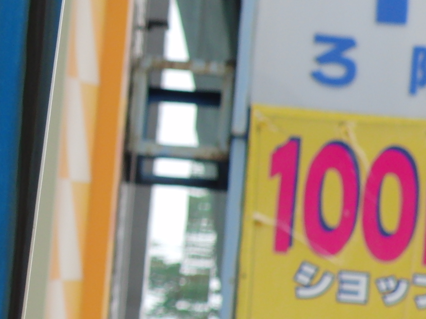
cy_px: 106
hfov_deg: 3.7
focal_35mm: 539
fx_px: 6633
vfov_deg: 2.8
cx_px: -131
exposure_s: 1/100
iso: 100
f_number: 4.5
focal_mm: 32.1
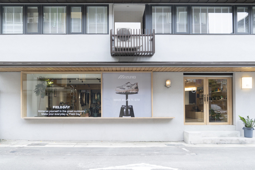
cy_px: 85
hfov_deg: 71.5
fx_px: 177
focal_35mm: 25
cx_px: 128
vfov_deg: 51.3
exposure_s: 1/125
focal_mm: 25
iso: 500
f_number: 6.3
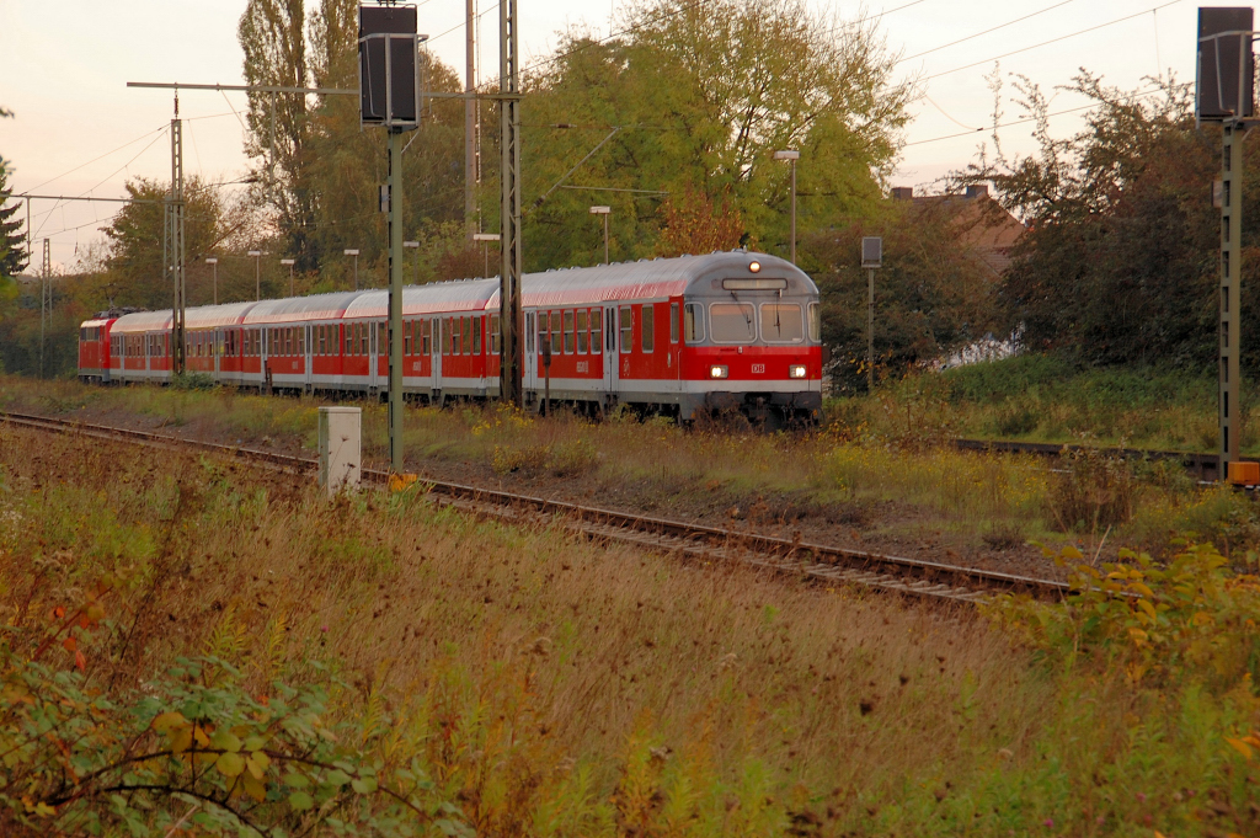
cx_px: 630
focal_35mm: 129
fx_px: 4511
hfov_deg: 15.9
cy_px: 419
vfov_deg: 10.6
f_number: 8
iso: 200
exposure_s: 1/40
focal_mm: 86
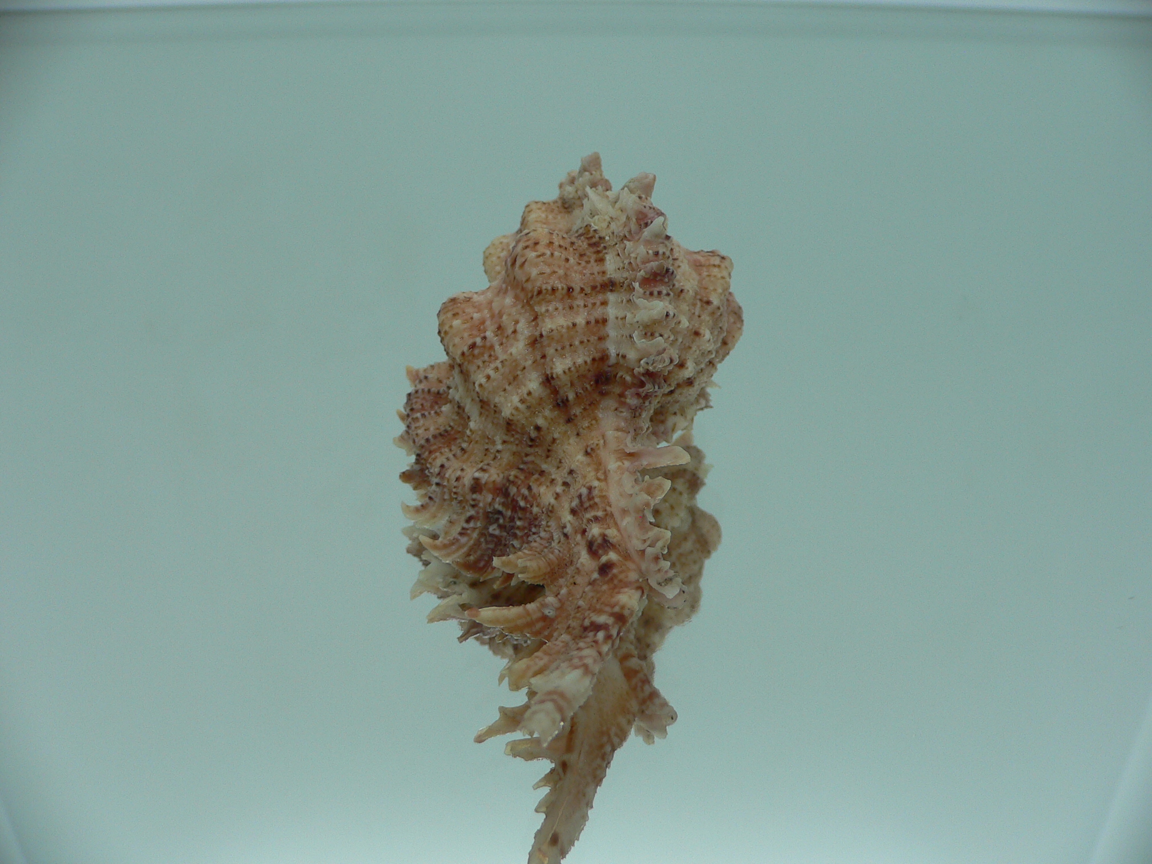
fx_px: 1165
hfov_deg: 52.6
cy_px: 432
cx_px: 576
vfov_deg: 40.7
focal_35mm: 35
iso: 80
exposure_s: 1/60
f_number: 2.8
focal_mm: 4.6
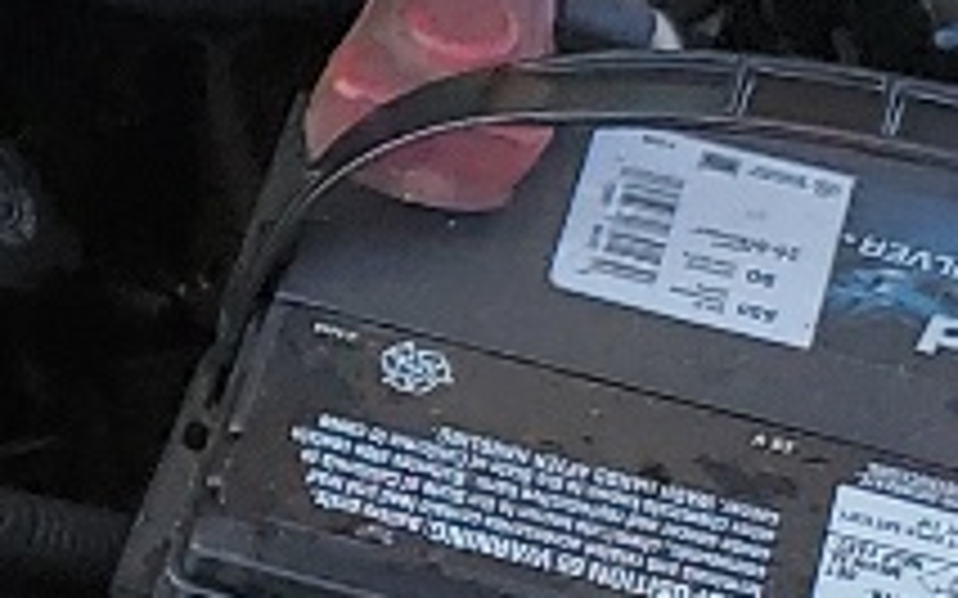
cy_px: 522
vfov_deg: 6.3
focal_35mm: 207
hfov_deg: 9.3
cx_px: -1115
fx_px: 5403
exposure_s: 1/833
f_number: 1.5
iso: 50
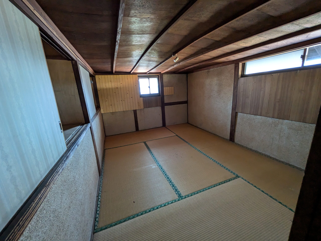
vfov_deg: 85.7
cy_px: 120
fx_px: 130
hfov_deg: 102.0
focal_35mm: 14
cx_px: 160
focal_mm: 1.83
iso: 248
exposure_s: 1/30
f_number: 2.2
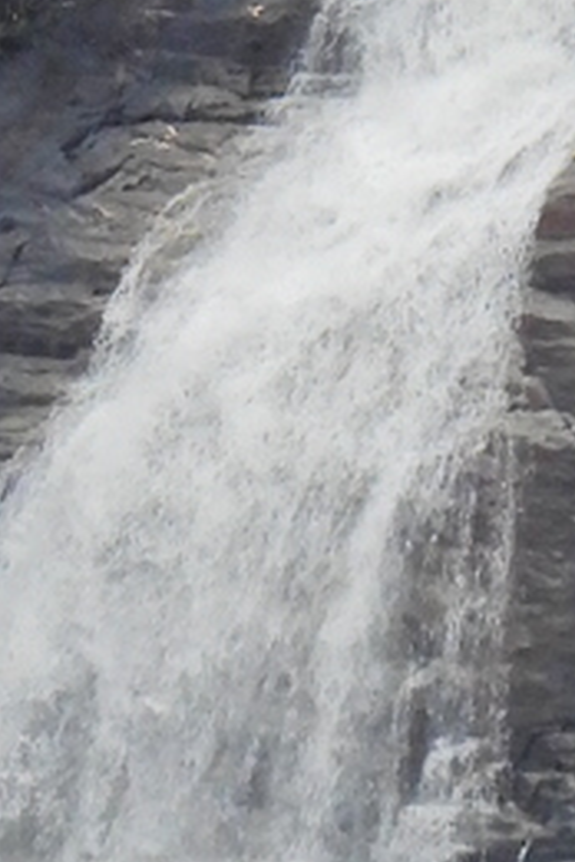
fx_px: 97670
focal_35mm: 4077
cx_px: 730
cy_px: 291
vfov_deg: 0.5
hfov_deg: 0.3
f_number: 5.6
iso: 280
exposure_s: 1/500
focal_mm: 143
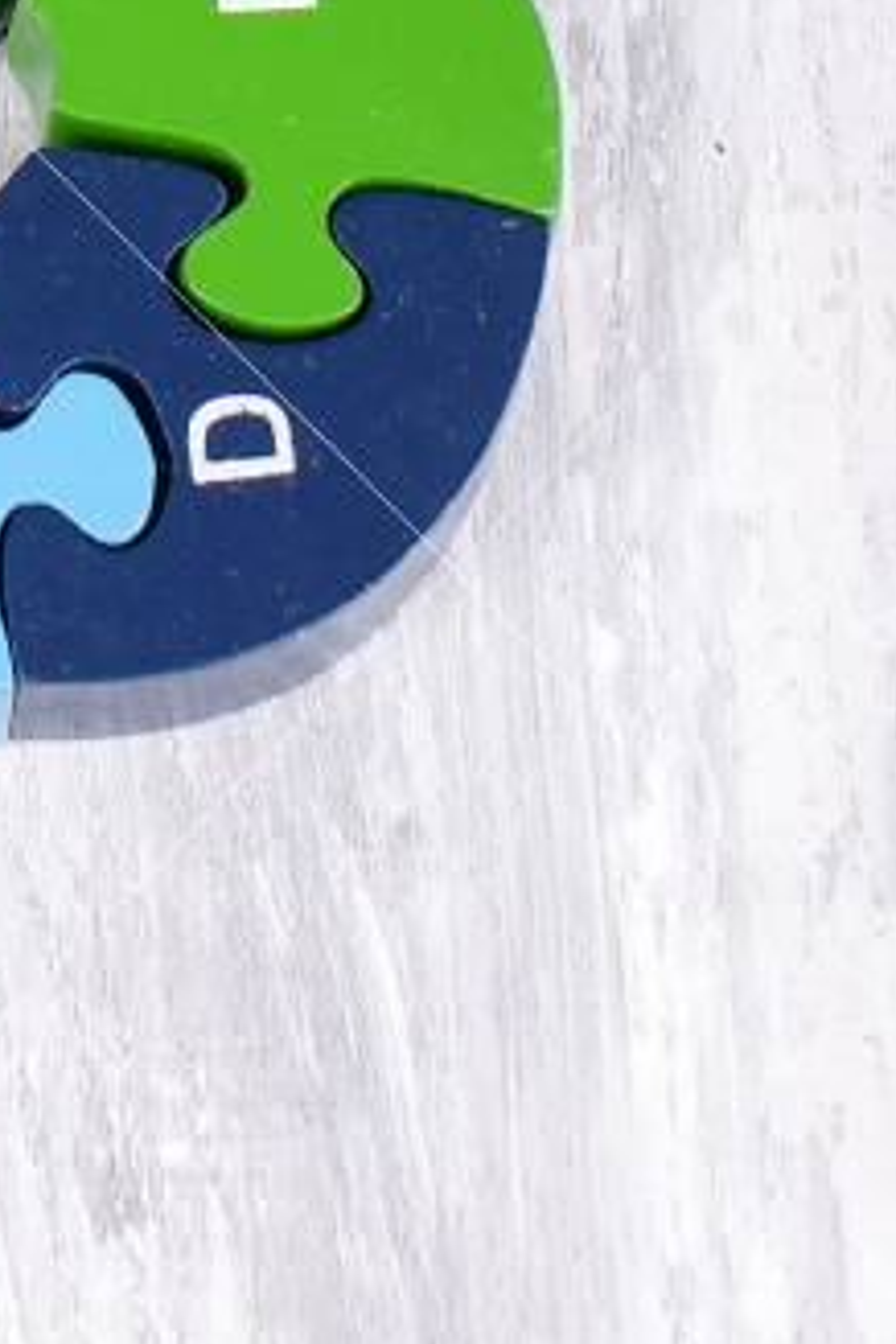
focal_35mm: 298
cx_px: -454
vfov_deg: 6.8
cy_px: -962
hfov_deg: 4.6
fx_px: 11124
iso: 125
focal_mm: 50
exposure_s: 1/125
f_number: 8
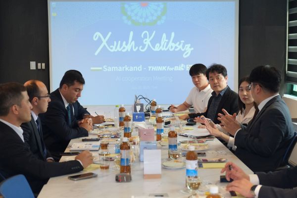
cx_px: 148
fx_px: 528
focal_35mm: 64
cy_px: 99
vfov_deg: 21.2
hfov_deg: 31.4
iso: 1600
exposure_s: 1/125
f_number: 4
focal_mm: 42.5
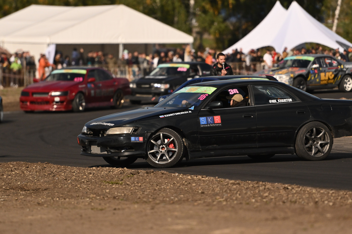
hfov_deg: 6.9
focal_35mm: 300
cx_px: 176
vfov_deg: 4.6
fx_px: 2933
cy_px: 117
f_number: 2.8
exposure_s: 1/32000
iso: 1000
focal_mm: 200
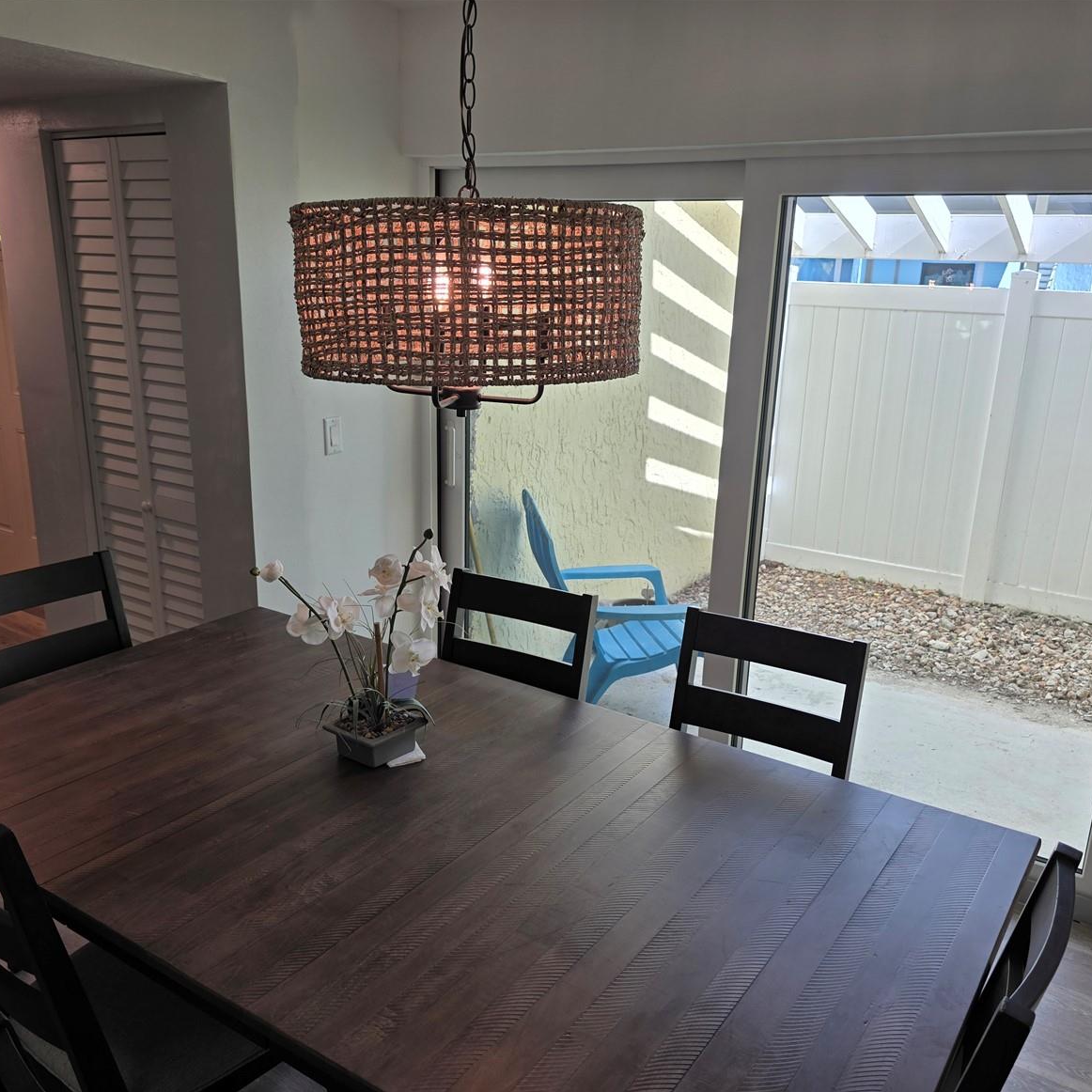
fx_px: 999
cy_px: 559
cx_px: 548
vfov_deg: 57.3
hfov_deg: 57.3
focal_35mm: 28
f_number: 1.7
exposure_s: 1/120
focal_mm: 6.3
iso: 16
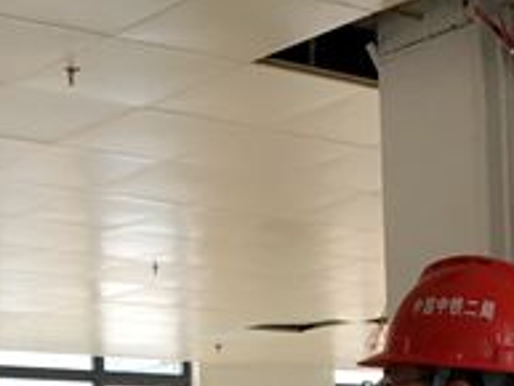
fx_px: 1560
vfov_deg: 13.5
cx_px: 96
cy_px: 542
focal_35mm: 105
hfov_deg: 18.5
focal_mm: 4.15
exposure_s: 1/33
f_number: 2.2
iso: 50
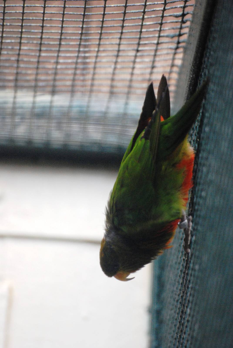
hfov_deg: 3.4
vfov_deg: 5.1
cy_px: 174
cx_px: 116
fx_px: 3921
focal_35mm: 405
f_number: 5.6
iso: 1600
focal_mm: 270
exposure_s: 1/160
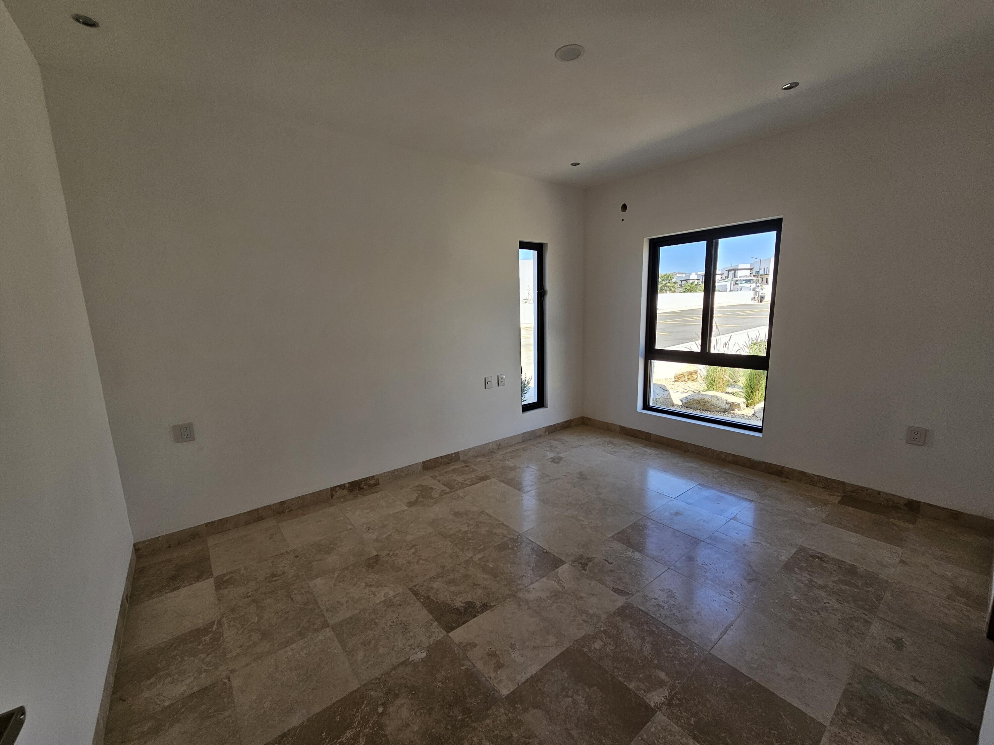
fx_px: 373
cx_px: 497
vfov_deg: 89.9
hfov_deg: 106.2
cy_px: 372
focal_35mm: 13
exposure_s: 1/305
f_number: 2.2
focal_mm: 2.2
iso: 64
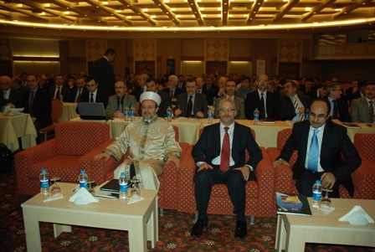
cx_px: 188
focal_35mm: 27
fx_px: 282
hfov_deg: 67.3
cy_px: 126
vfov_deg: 48.2
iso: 200
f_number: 3.5
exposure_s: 1/60
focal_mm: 18
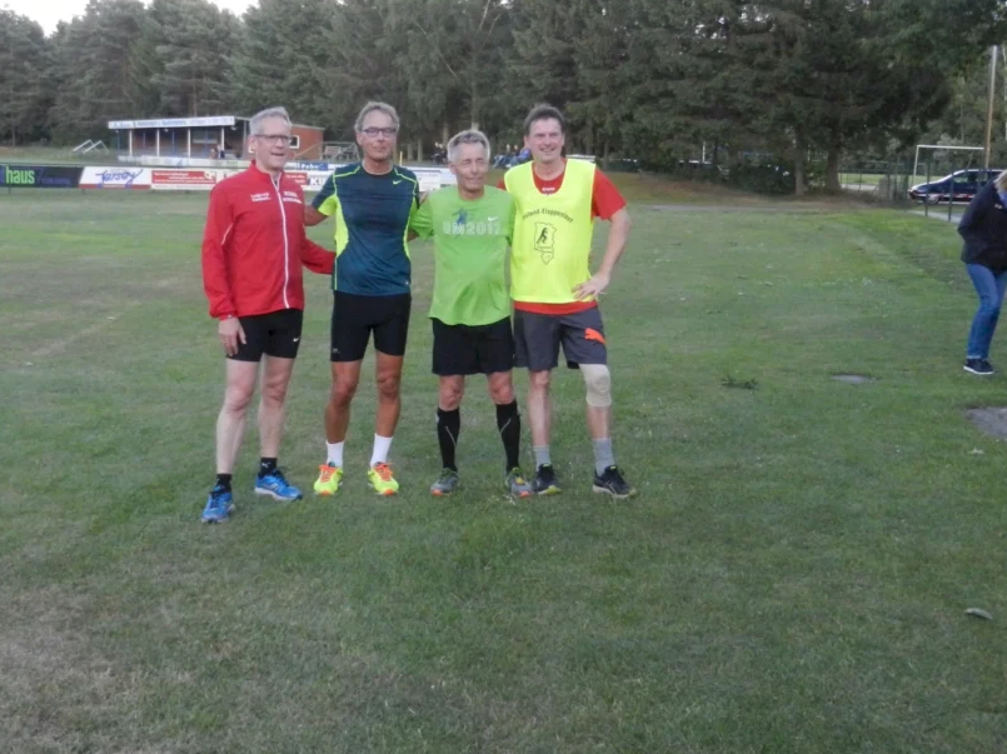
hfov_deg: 44.7
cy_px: 294
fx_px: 1221
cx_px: 443
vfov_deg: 34.2
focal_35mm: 42
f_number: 3.8
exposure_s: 1/800
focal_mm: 5.9
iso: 800
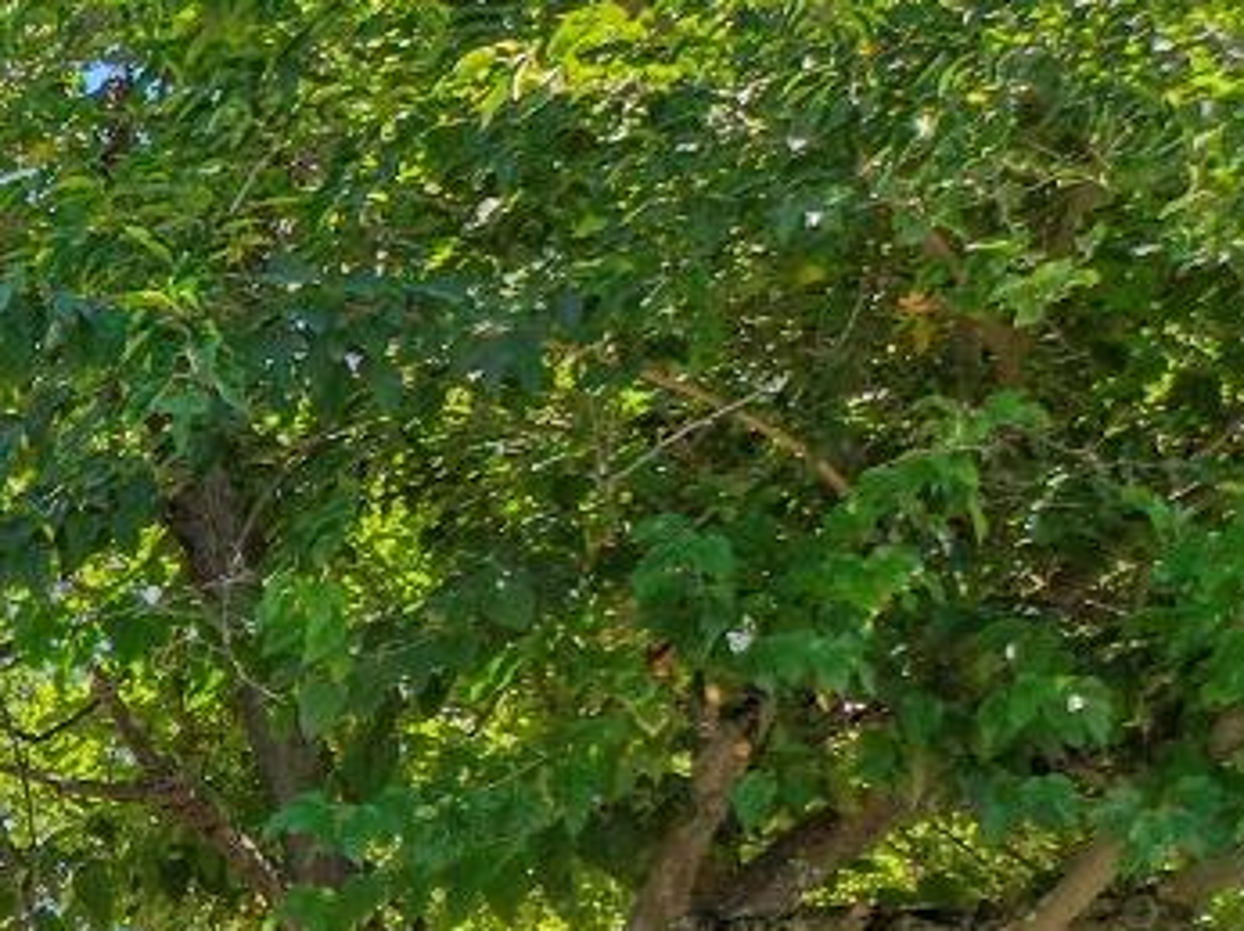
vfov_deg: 13.8
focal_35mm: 104
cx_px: -1273
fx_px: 3735
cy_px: 1152
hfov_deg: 15.2
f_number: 2.8
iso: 130
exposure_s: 1/60
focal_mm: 12.29
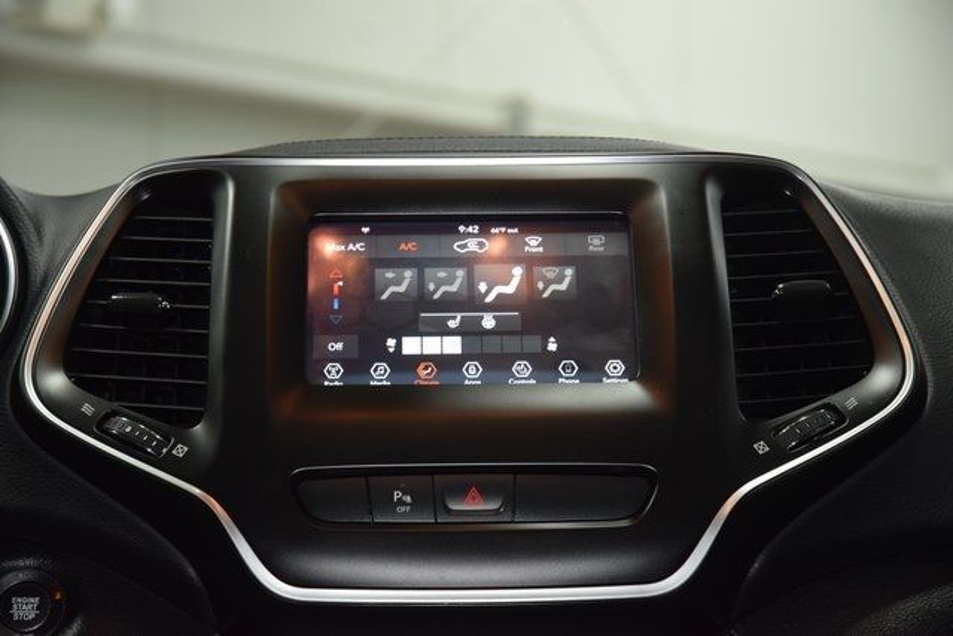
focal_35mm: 105
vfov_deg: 13.0
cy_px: 318
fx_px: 2780
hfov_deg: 19.5
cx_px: 476
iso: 1250
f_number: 4.5
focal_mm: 70
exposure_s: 1/60
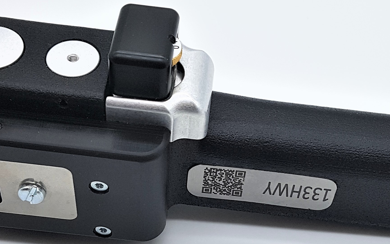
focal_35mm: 64
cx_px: 216
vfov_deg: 20.2
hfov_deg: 32.0
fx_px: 680
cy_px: 169
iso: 50
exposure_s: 1/463
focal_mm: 4.2
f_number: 1.7
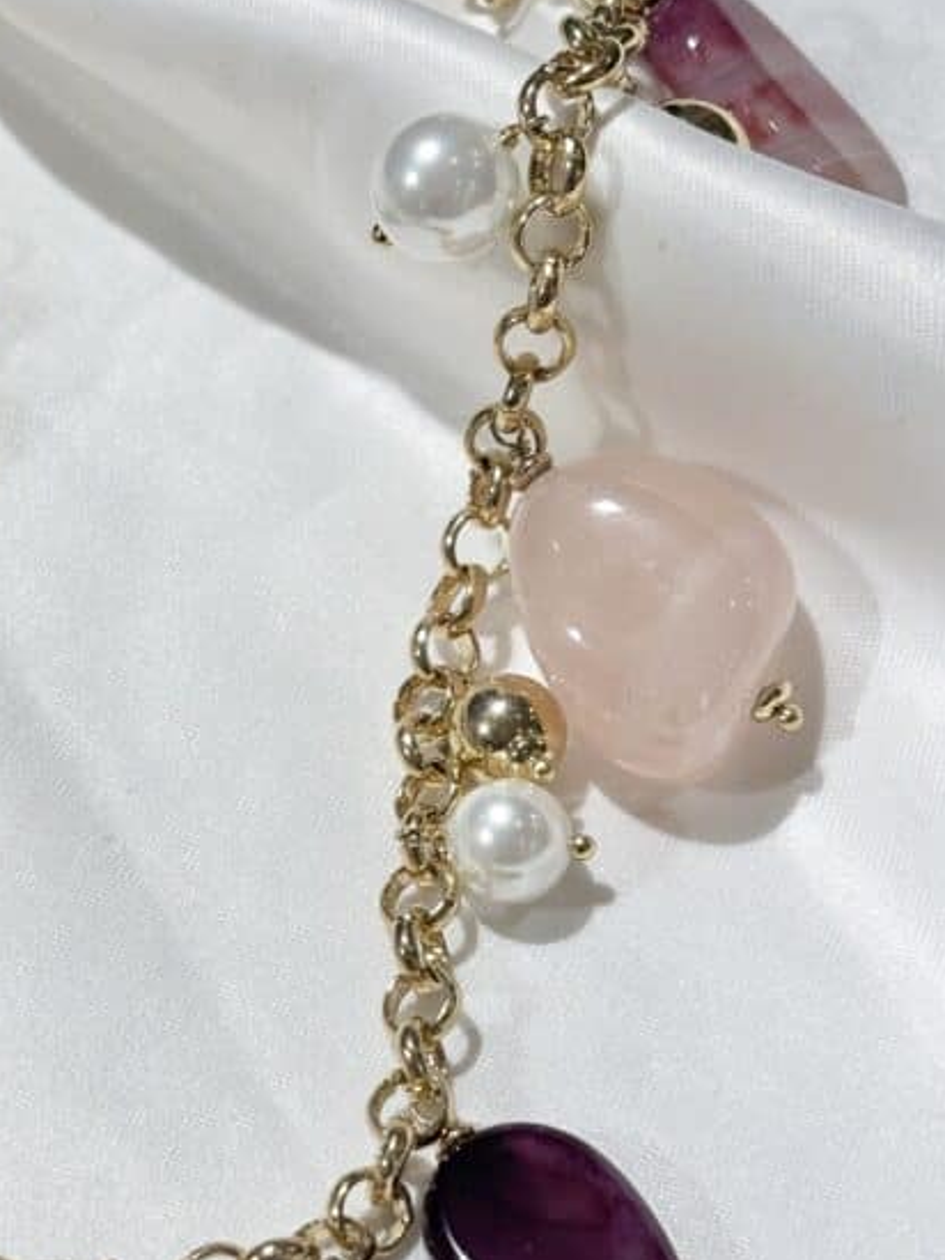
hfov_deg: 15.2
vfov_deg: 20.2
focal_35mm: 97
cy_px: 650
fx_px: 3529
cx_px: 200
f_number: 1.6
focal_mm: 5.96
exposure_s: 1/251
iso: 32
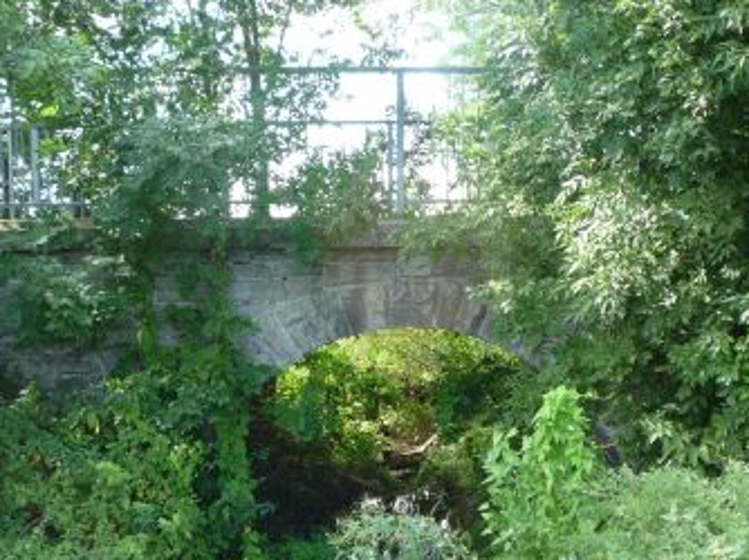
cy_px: 345
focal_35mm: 46
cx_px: 377
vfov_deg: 31.4
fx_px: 995
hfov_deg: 41.3
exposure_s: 1/60
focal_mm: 5.2
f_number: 3.3
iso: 100
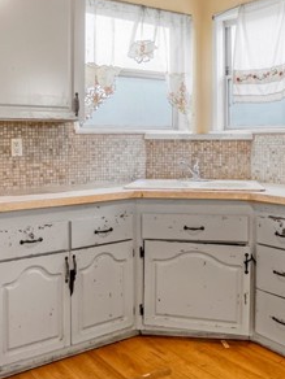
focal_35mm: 38
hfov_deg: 37.7
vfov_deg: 48.5
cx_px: 156
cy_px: 141
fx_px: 417
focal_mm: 12
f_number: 4
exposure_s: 1/30
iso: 1250
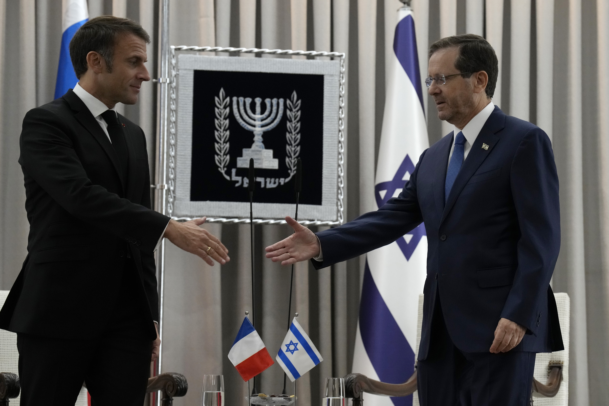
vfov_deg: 12.5
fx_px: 1861
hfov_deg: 18.6
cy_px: 203
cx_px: 304
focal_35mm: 110
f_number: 4
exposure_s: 1/500
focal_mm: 110
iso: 4000
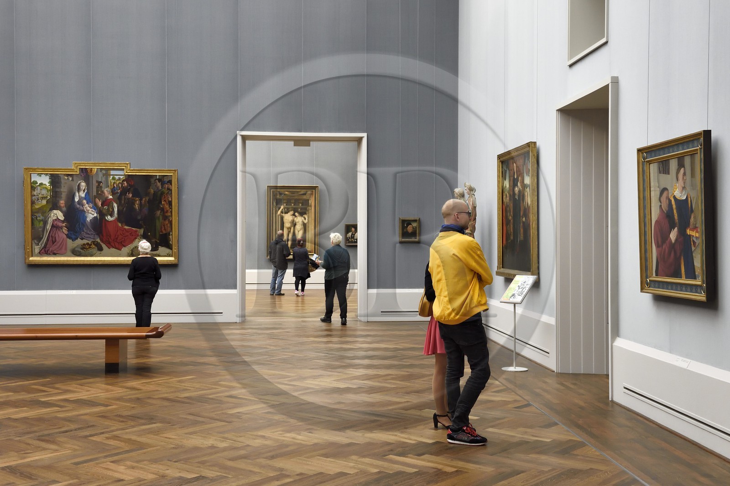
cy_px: 243
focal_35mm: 40
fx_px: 811
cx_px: 365
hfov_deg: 48.5
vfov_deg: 33.4
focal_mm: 40
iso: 3200
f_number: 6.3
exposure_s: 1/80
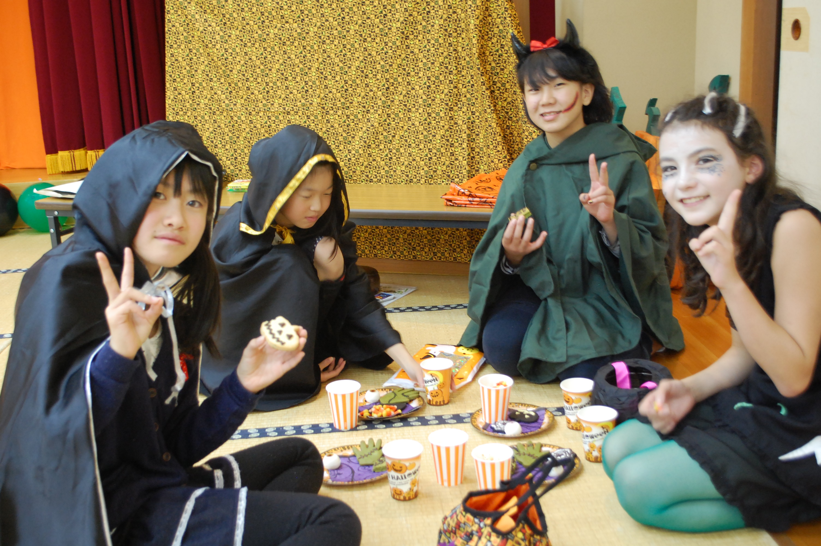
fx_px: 957
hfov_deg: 46.4
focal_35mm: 42
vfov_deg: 31.8
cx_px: 410
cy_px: 273
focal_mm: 28
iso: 900
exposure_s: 1/8
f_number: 4.5
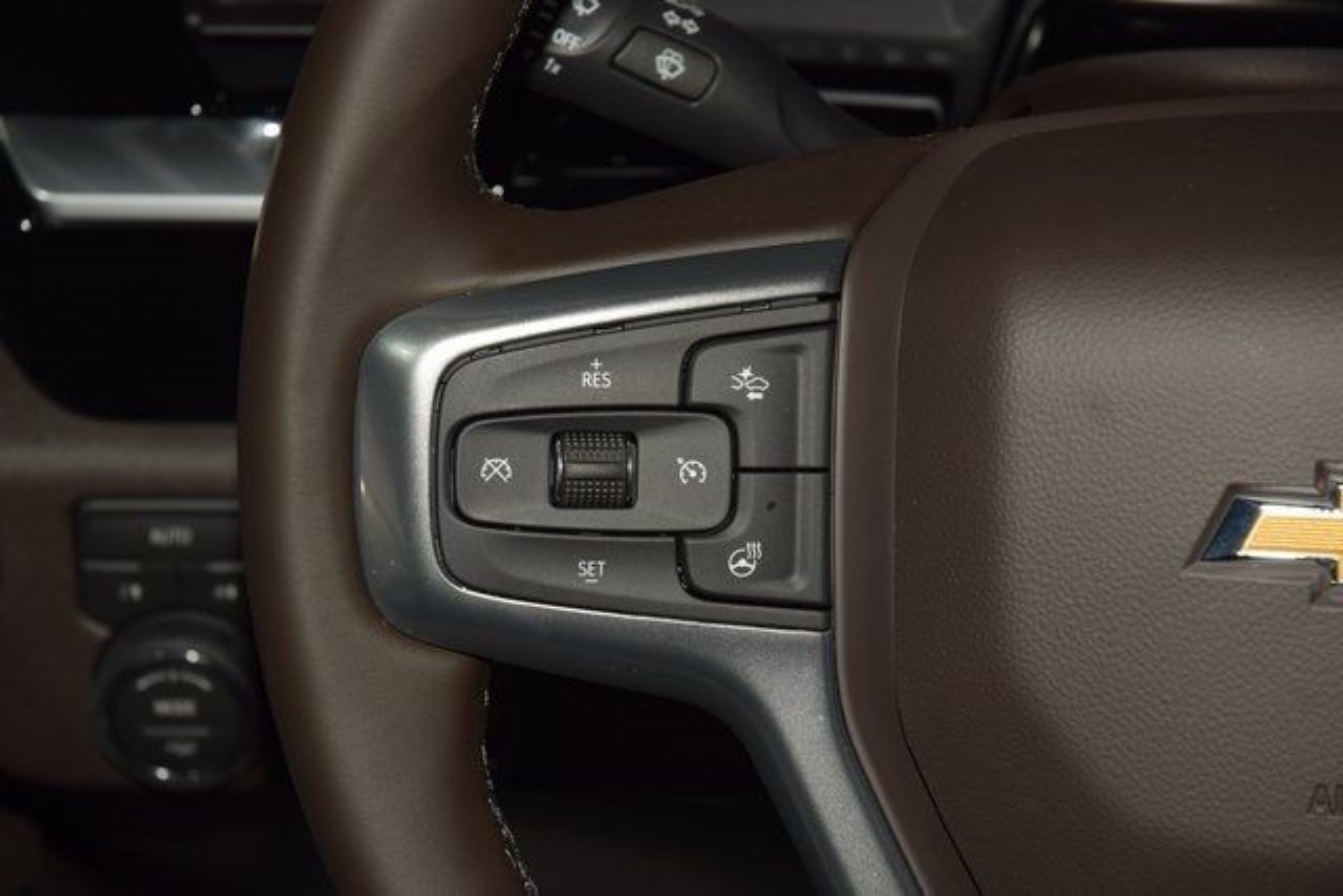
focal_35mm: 105
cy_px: 448
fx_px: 3918
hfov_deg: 19.5
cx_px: 672
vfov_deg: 13.0
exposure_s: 1/125
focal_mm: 70
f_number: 8
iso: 100
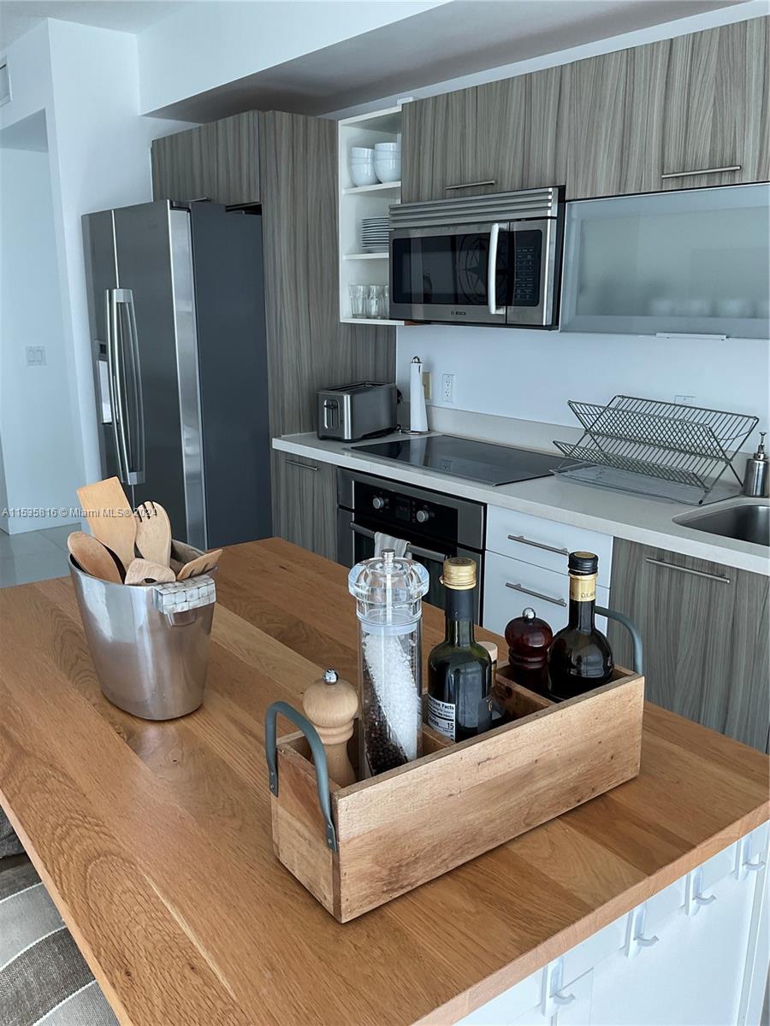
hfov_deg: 48.2
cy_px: 513
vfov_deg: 61.7
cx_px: 385
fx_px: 860
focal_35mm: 29
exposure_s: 1/122
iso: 32
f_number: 1.8
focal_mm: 3
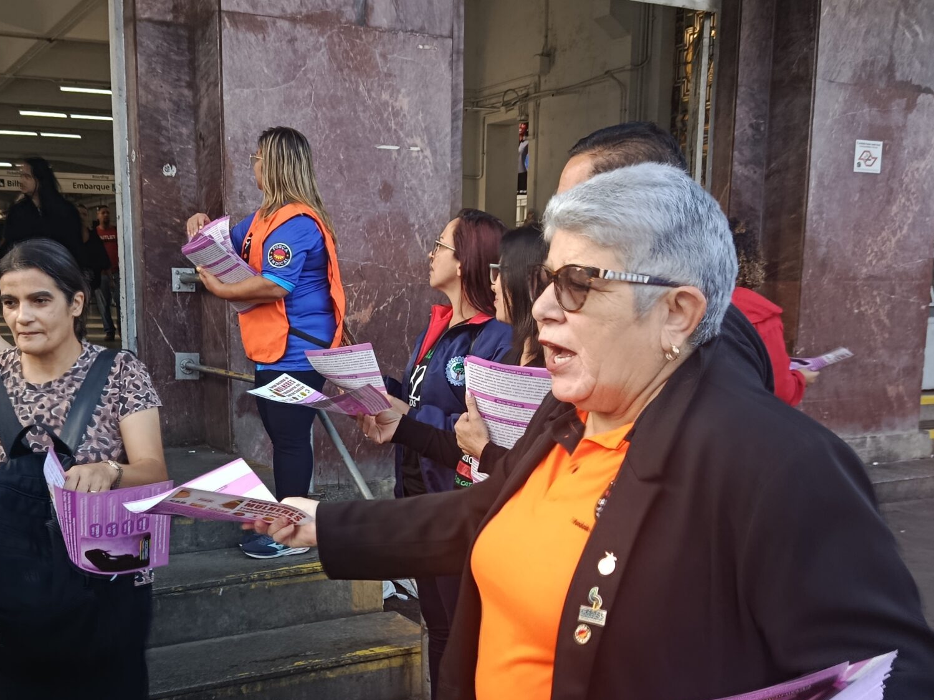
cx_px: 379
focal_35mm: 41
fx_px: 1106
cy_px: 488
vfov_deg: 34.7
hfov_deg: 45.6
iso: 239
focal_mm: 5.24
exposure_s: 1/120
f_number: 1.7
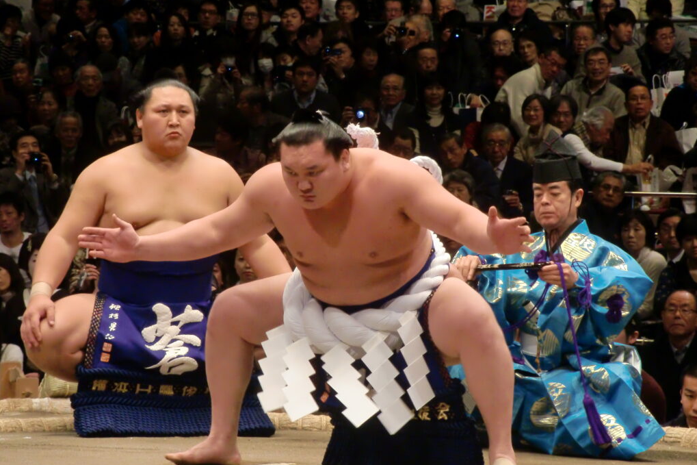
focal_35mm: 208
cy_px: 248
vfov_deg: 6.6
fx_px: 4026
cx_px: 350
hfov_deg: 9.9
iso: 400
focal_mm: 35.7
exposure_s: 1/60
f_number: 5.2
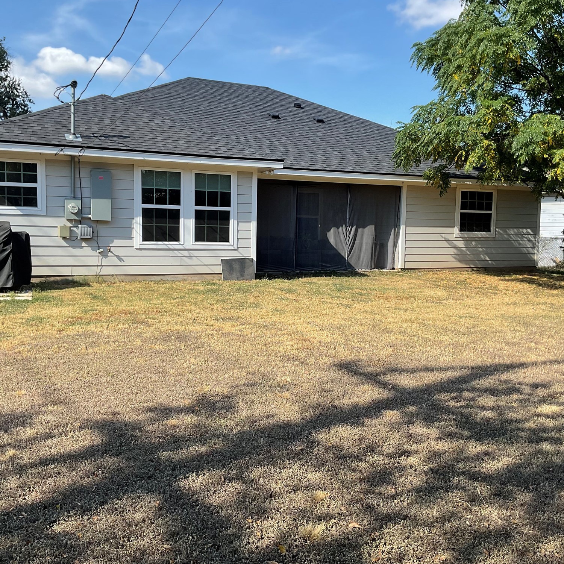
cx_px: 282
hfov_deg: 47.2
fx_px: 645
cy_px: 278
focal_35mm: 35
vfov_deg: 47.2
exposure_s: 1/962
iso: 16
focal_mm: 3
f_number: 1.8
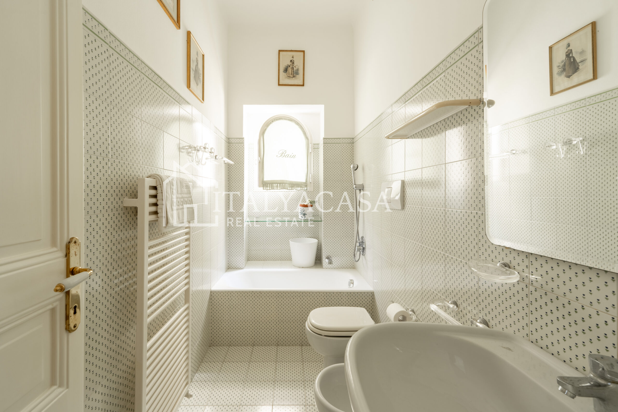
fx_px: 240
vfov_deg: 81.2
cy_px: 206
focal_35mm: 14
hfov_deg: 104.3
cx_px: 309
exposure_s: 1/80
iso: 200
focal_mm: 14
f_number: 10
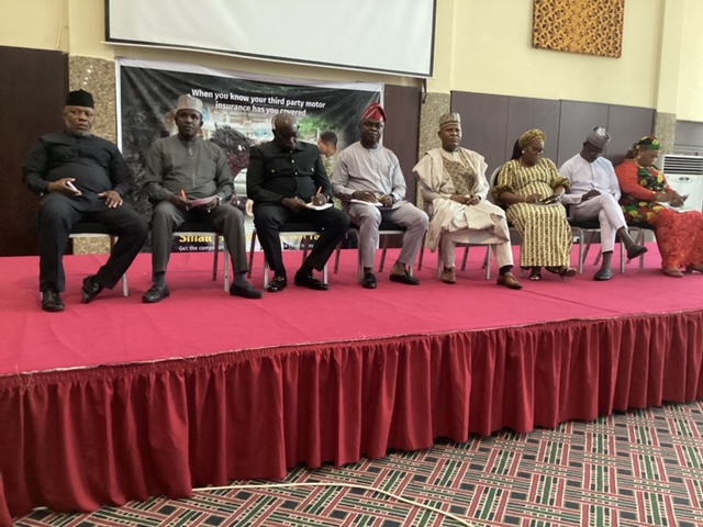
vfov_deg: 45.4
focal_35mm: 31
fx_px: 630
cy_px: 264
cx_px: 352
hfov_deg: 58.4
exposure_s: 1/24
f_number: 2.4
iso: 640
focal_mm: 3.3
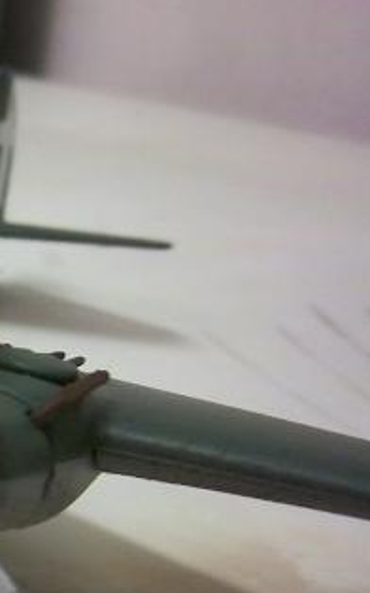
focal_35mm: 68
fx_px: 1098
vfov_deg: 30.0
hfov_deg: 16.1
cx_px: -302
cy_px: 387
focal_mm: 5.1
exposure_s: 1/8
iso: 258
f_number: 3.5
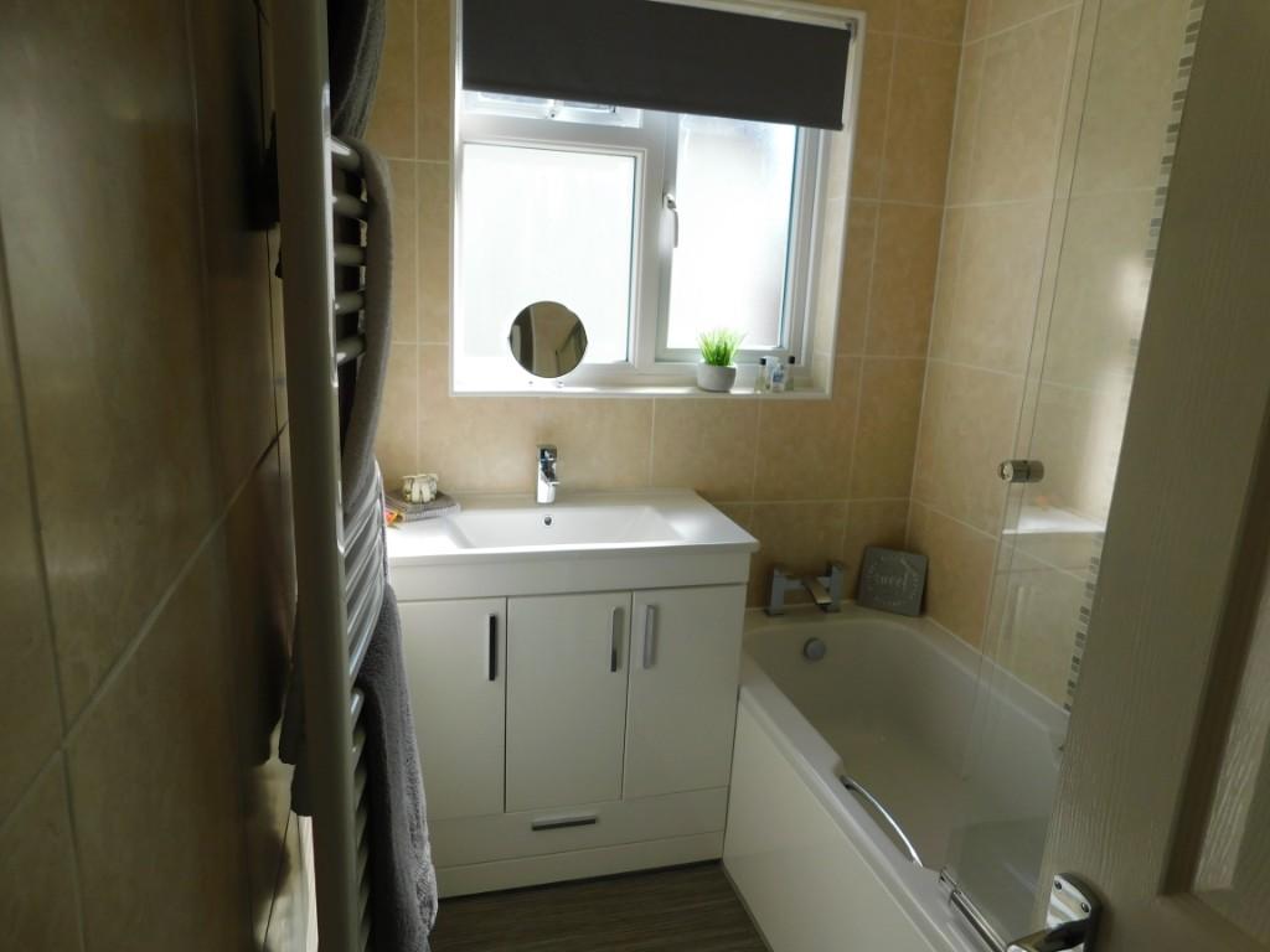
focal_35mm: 23
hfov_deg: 73.9
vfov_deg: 58.9
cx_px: 635
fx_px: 844
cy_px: 476
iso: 125
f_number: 3
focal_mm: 4
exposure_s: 1/320
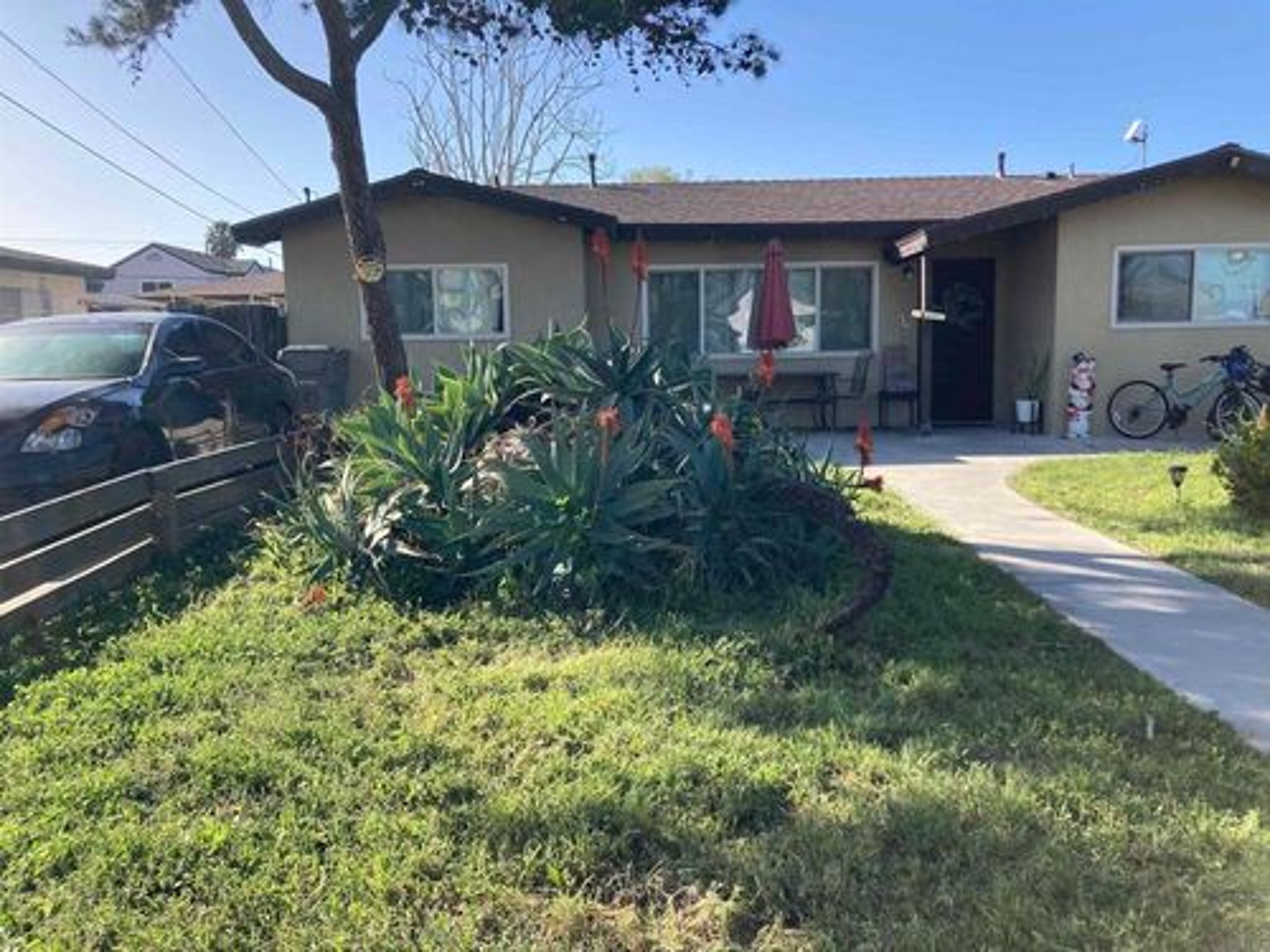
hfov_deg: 63.4
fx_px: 1027
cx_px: 635
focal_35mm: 28
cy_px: 476
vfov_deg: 49.7
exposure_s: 1/1000
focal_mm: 3.99
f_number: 1.8
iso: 20
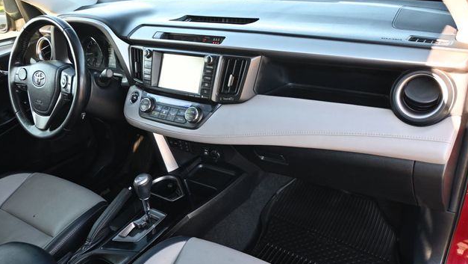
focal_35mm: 31
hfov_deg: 62.2
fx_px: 388
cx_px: 236
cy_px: 145
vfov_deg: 37.5
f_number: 3.8
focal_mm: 19.5
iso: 560
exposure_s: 1/125
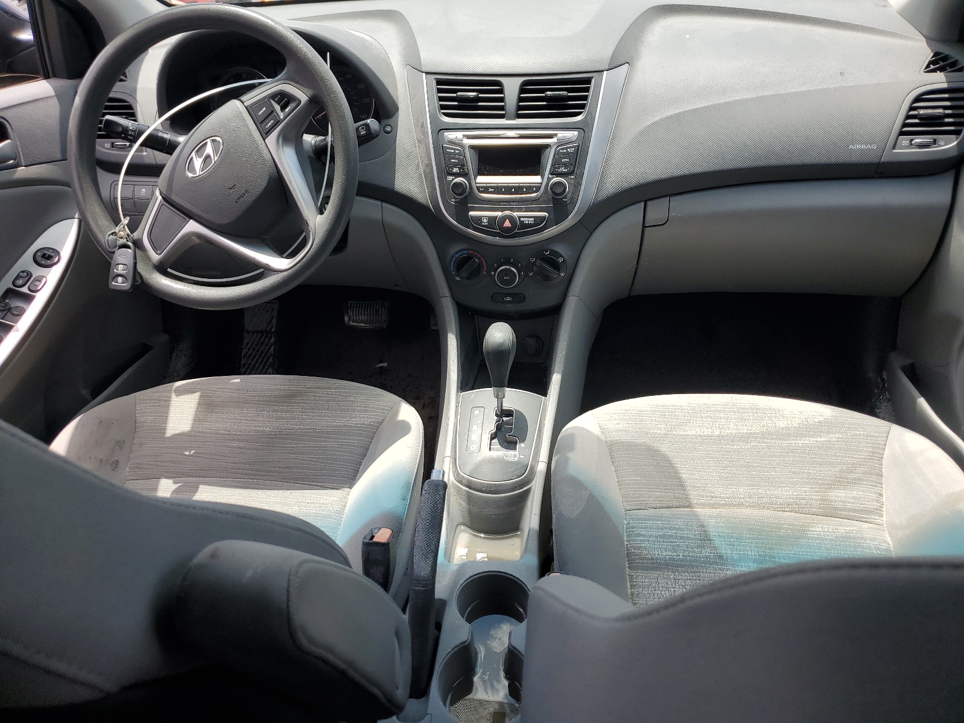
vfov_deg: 53.1
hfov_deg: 67.3
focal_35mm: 26
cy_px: 362
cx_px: 482
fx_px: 724
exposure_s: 1/1000
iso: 50
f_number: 1.5
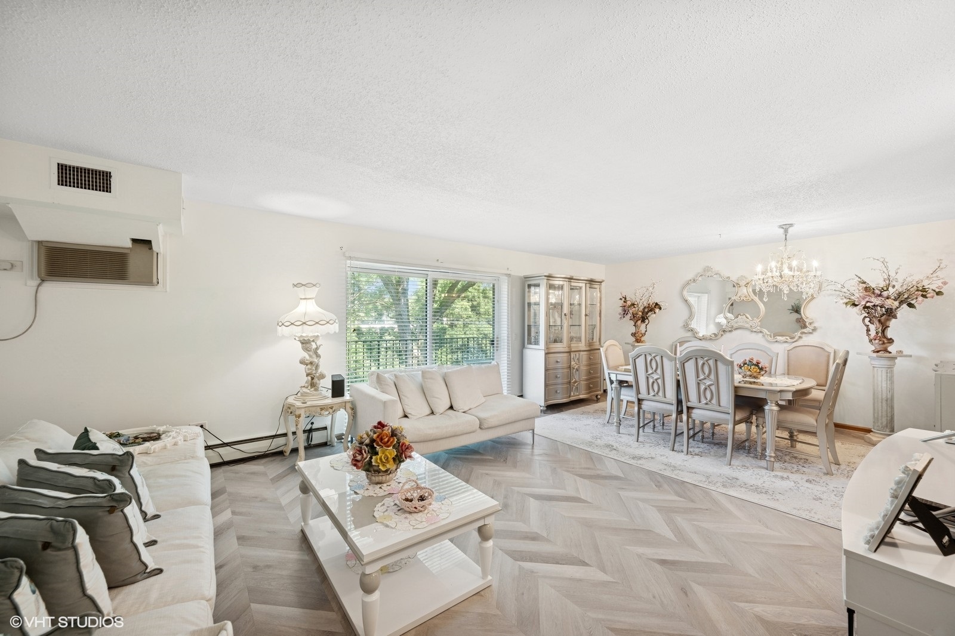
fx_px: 371
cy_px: 318
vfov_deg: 81.2
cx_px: 478
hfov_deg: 104.3
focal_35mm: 14
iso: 200
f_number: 9
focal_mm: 14
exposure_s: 1/6
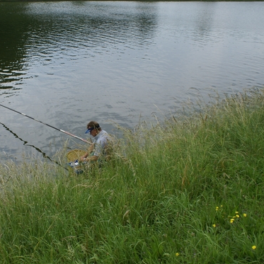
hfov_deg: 39.8
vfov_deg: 40.9
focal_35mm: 41
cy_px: 136
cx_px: 67
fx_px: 354
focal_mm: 20
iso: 100
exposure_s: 1/160
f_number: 10
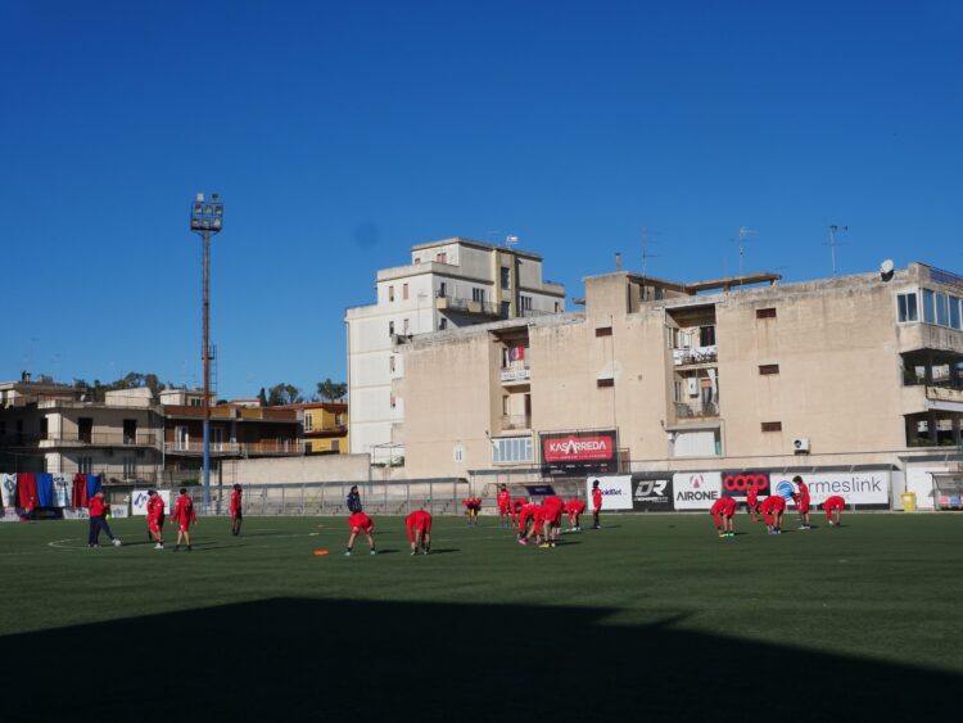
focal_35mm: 44
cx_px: 482
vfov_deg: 32.9
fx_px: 1224
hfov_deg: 42.9
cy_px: 362
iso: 200
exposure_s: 1/640
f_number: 11
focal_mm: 22
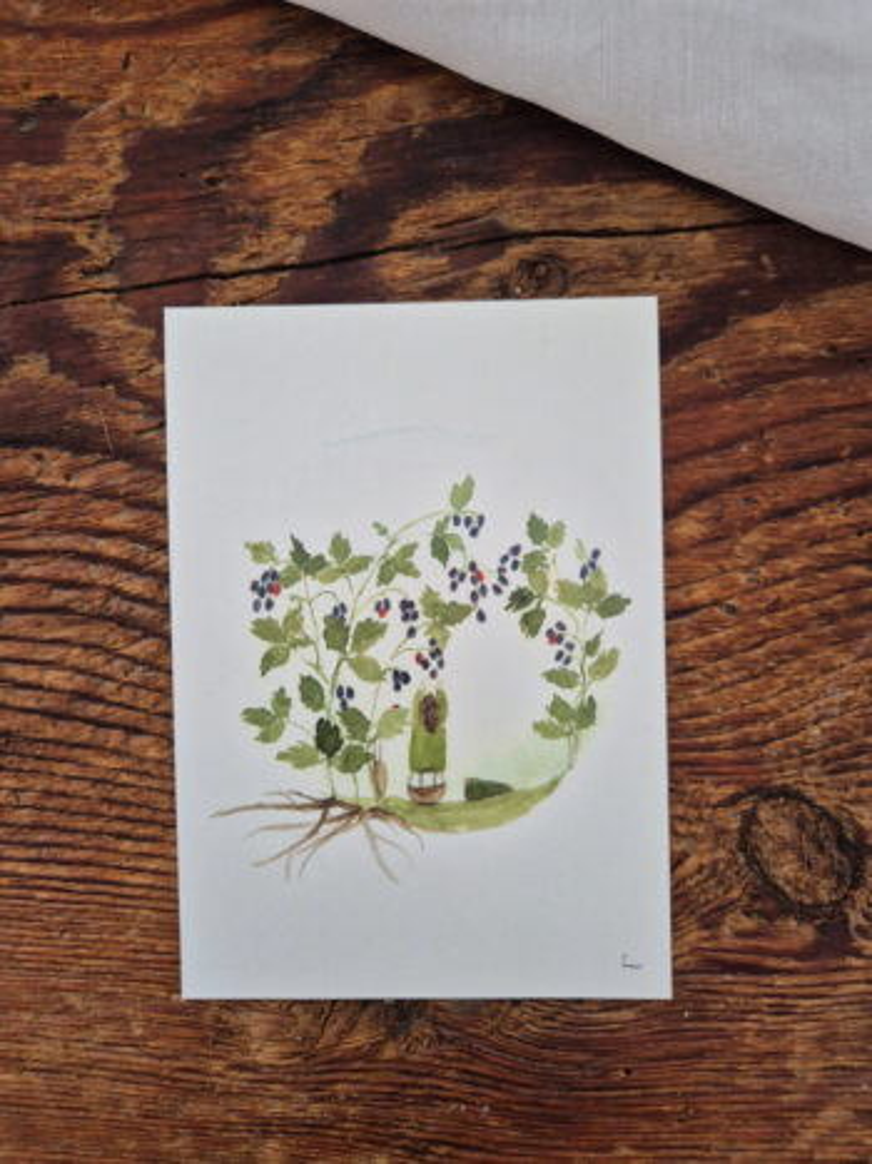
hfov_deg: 58.9
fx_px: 773
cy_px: 582
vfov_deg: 73.9
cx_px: 436
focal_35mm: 23
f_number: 1.8
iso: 320
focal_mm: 5.4
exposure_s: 1/100
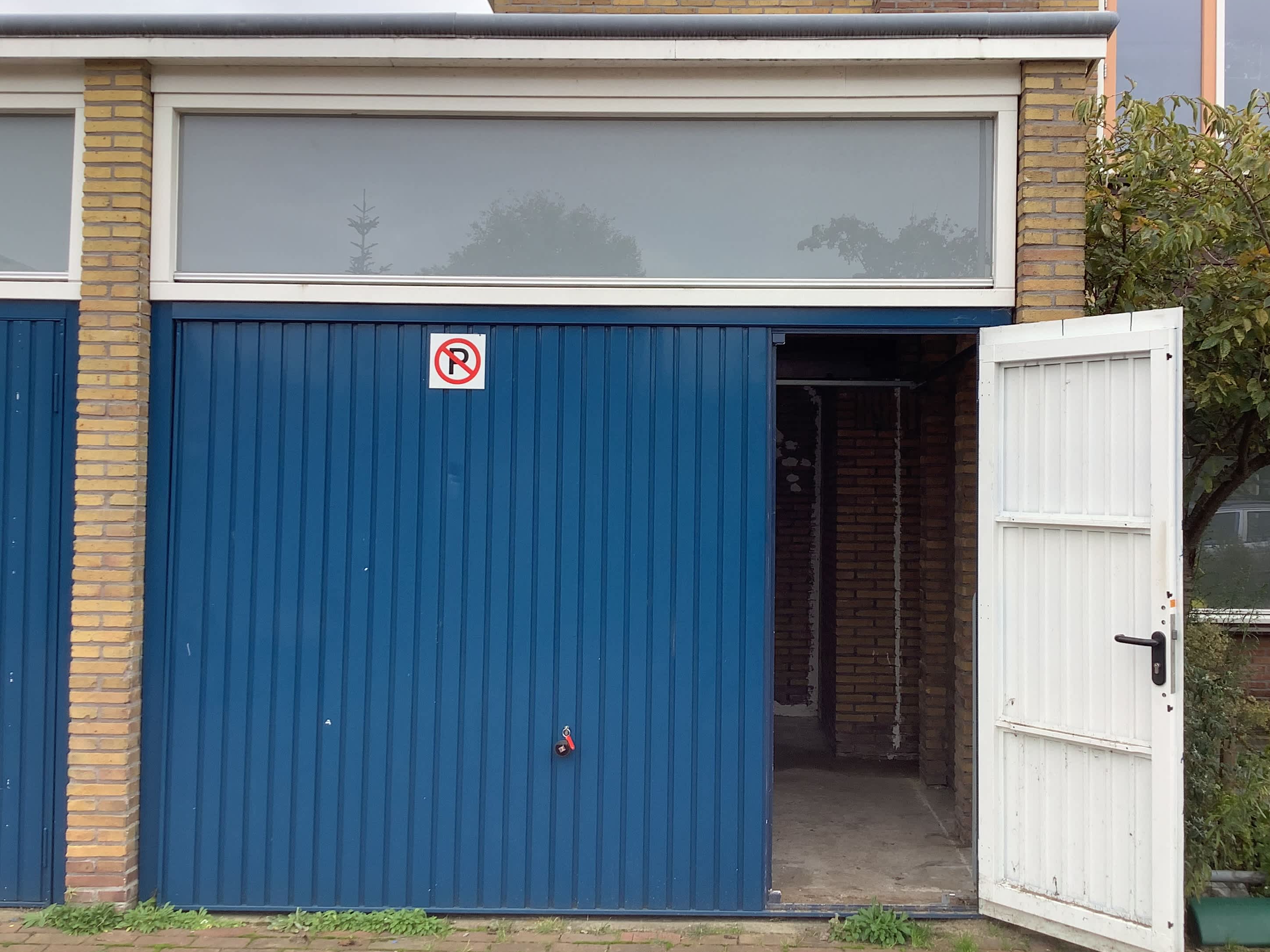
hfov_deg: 52.5
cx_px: 695
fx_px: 1284
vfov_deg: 40.7
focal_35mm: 35
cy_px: 449
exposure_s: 1/162
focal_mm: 3.3
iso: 25
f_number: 2.4
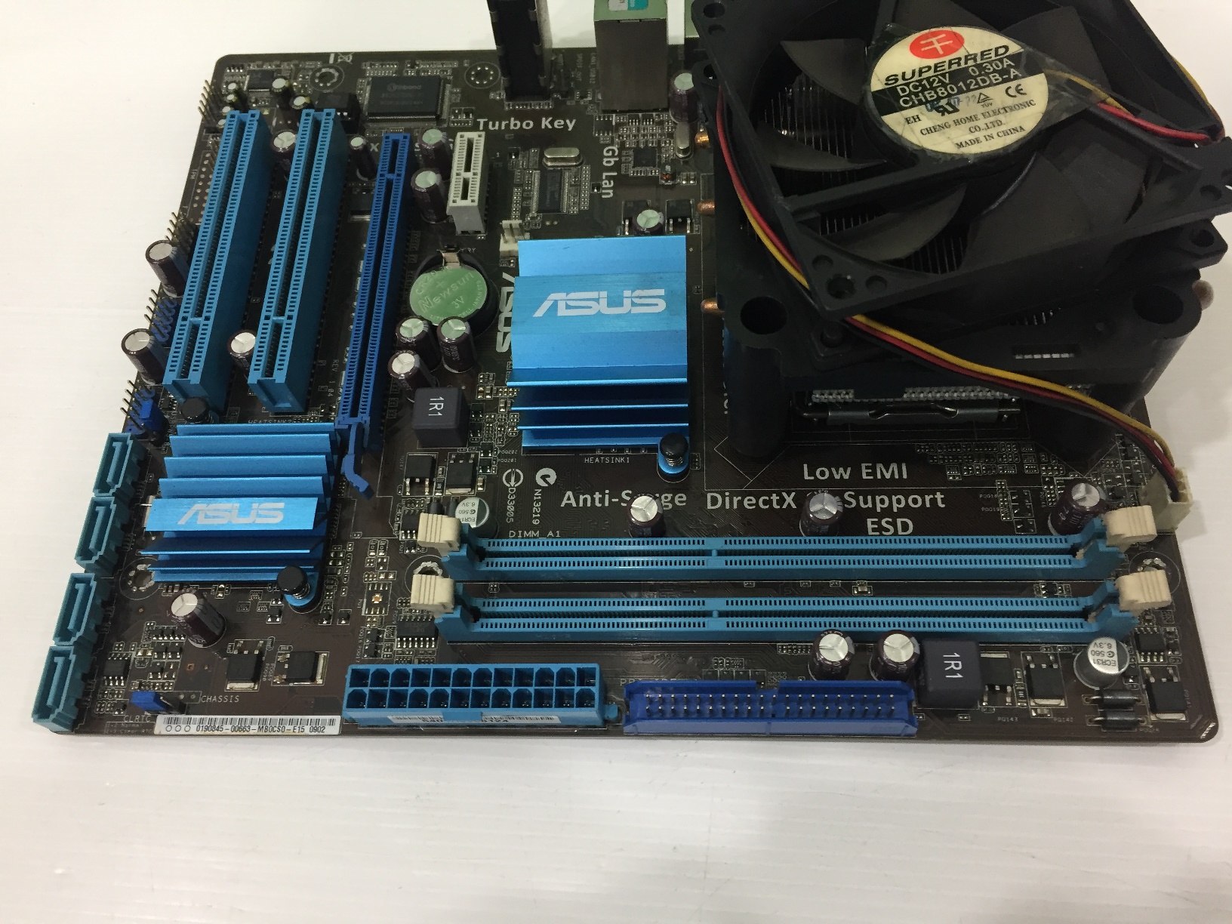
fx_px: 1032
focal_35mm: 29
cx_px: 616
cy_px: 462
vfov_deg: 48.2
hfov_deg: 61.7
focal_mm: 4.15
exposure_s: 1/33
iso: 125
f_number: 2.2
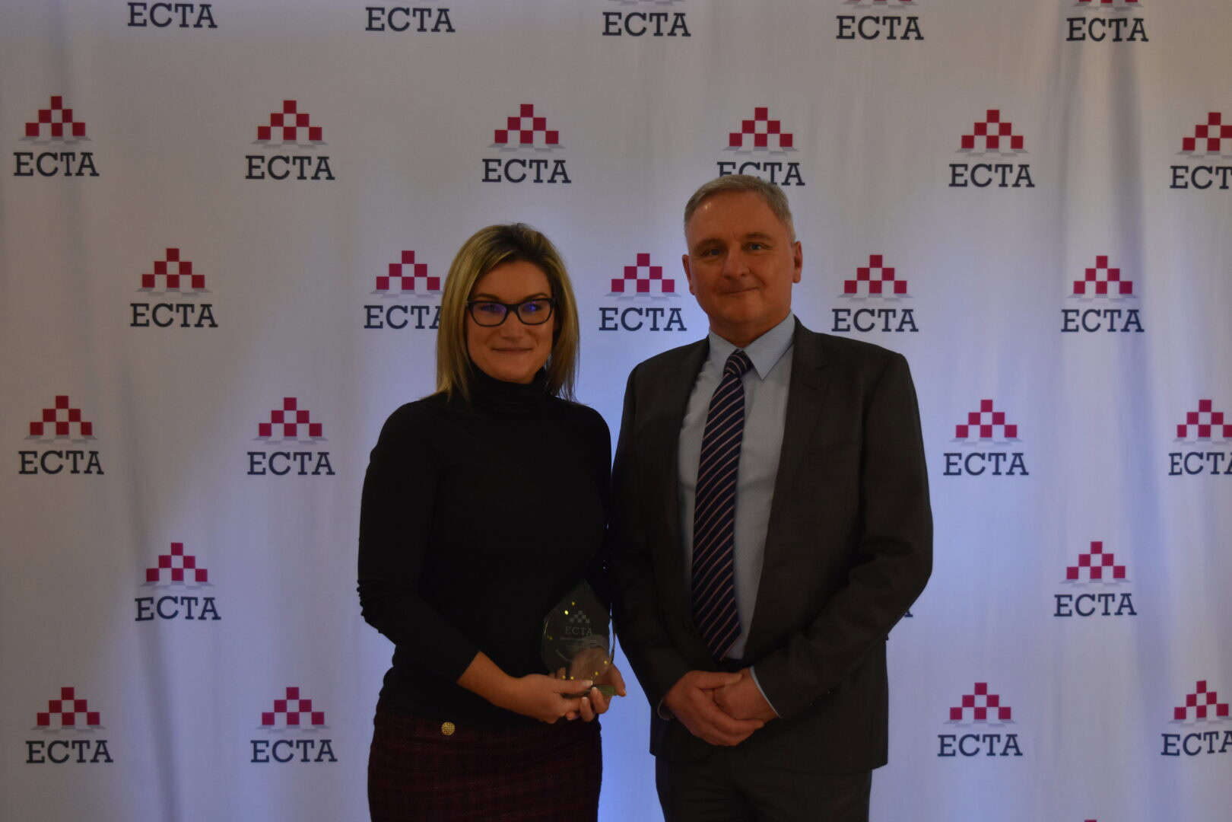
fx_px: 1591
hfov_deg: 42.3
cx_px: 616
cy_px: 411
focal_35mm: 46
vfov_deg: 28.9
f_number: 4.2
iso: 900
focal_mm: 31
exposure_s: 1/60
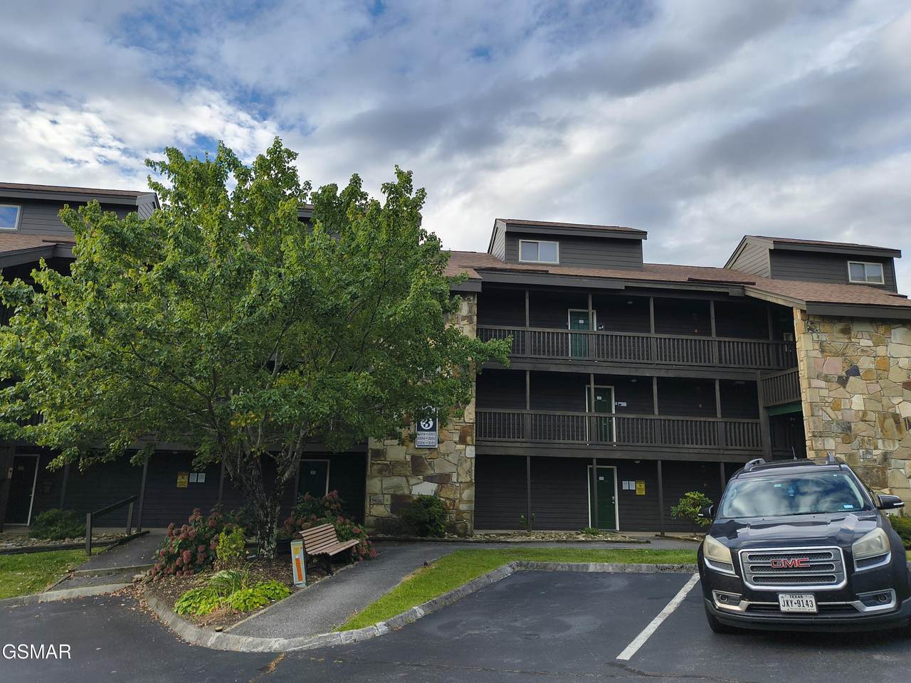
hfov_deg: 69.4
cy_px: 342
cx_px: 456
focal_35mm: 25
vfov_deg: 54.9
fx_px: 658
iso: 100
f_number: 1.7
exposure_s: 1/705
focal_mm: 4.68
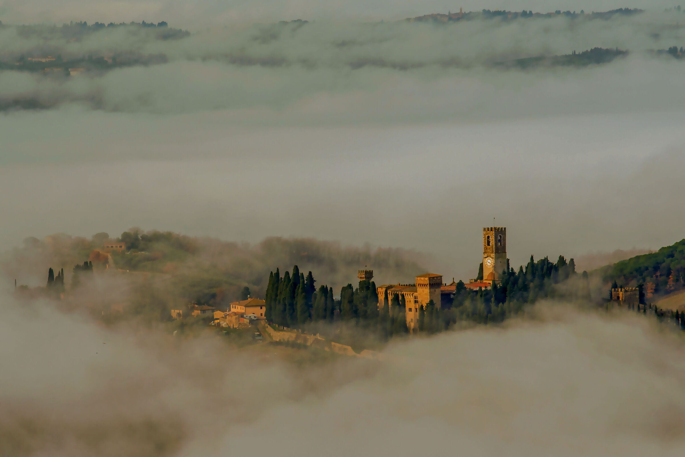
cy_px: 228
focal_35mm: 200
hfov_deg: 10.3
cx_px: 342
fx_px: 3807
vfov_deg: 6.9
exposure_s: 1/800
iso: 200
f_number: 8
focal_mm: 200
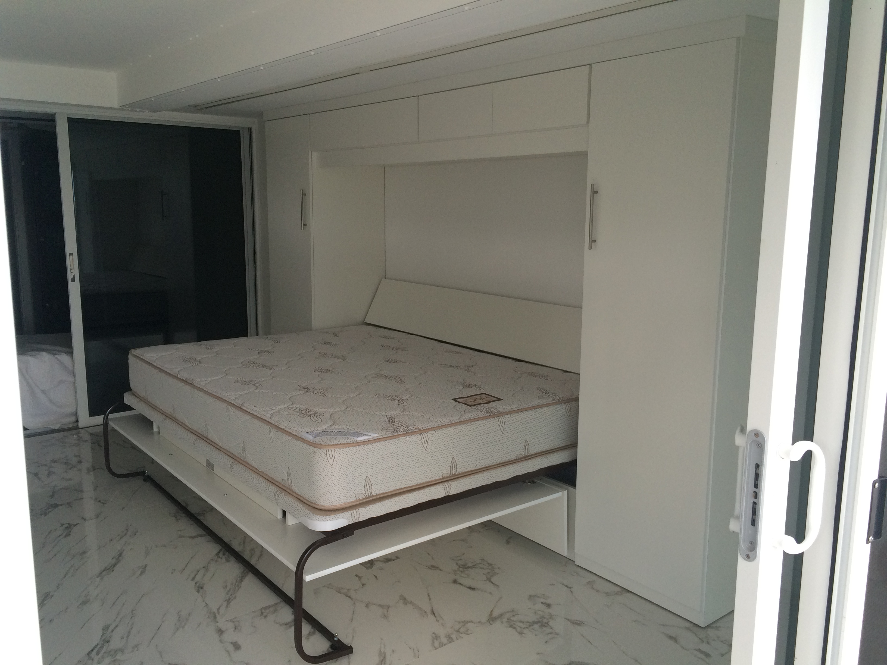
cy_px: 332
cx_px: 444
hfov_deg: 61.7
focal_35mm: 29
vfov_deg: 48.2
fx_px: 743
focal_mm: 4.15
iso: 64
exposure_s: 1/120
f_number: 2.2
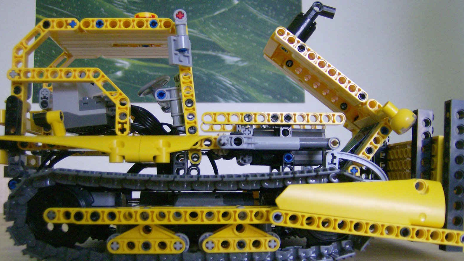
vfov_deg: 29.7
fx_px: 492
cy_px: 135
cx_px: 231
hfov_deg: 50.5
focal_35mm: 40
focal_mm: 6
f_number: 2.8
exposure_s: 1/19.4
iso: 200
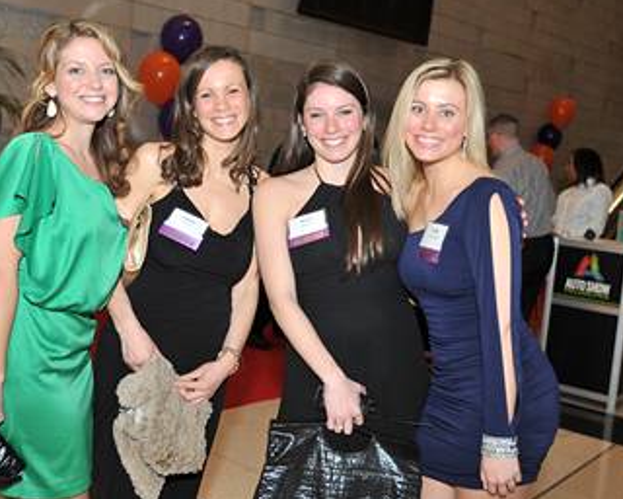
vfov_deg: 30.2
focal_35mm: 50
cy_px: 240
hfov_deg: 37.3
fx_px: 922
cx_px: 278
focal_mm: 31
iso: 640
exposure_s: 1/125
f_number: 3.2
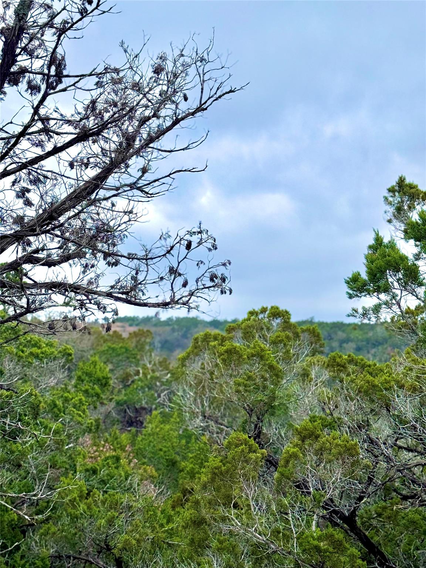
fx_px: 788
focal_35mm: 48
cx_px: 213
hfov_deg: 30.3
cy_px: 284
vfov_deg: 39.7
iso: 64
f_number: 1.78
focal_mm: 6.76
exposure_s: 1/3425
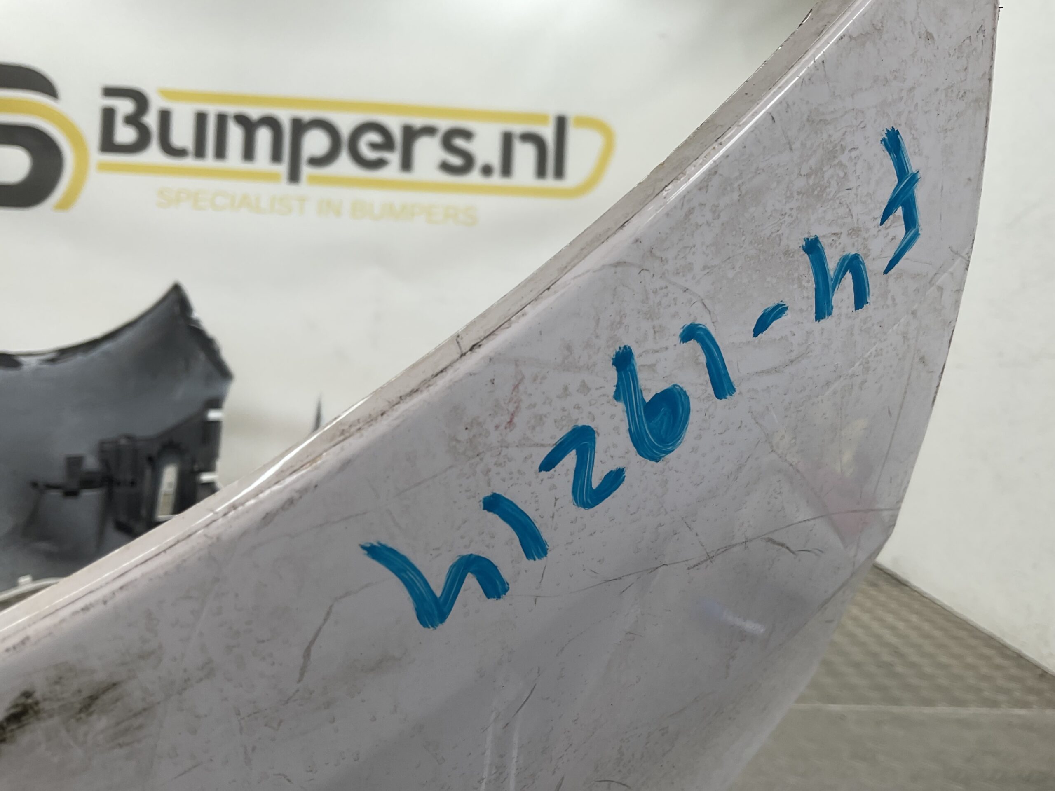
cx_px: 528
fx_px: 884
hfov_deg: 61.7
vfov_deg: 48.2
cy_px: 396
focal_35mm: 29
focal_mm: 3
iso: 16
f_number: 1.8
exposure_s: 1/136
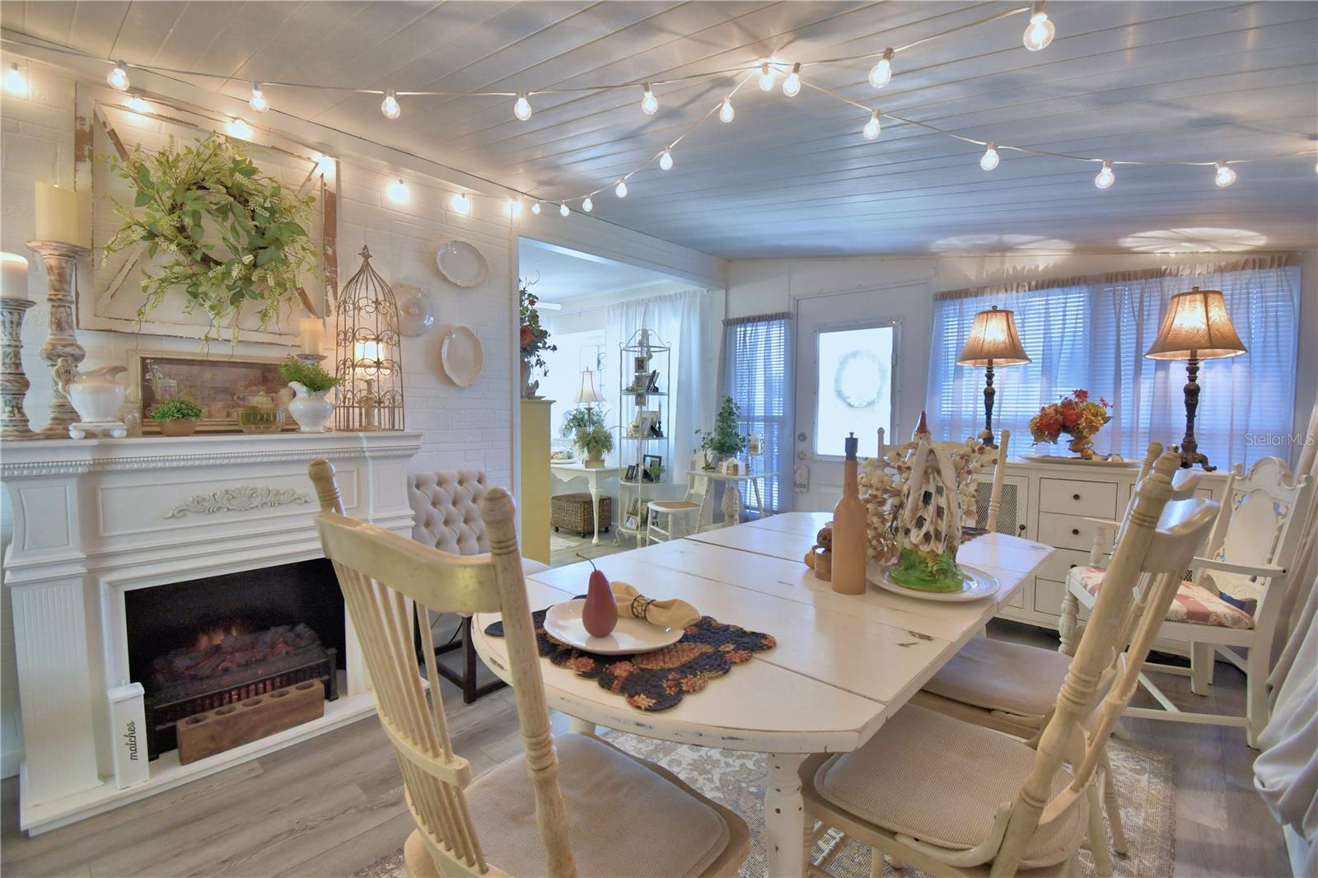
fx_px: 549
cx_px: 659
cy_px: 439
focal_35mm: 15
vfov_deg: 77.3
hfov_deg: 100.4
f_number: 4.5
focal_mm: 10
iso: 560
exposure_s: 1/30
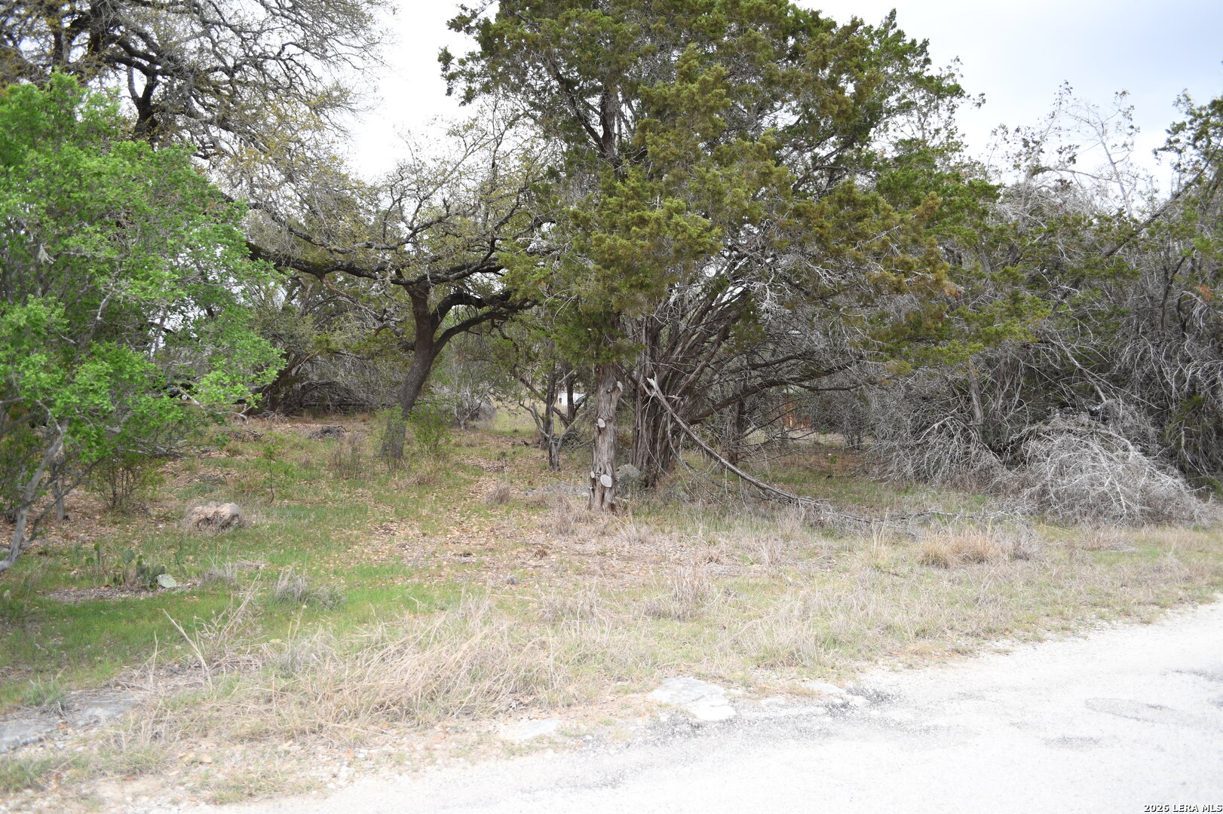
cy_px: 407
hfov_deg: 67.4
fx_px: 917
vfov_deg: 47.9
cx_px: 612
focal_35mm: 27
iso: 64
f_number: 3.5
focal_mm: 18
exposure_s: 1/250
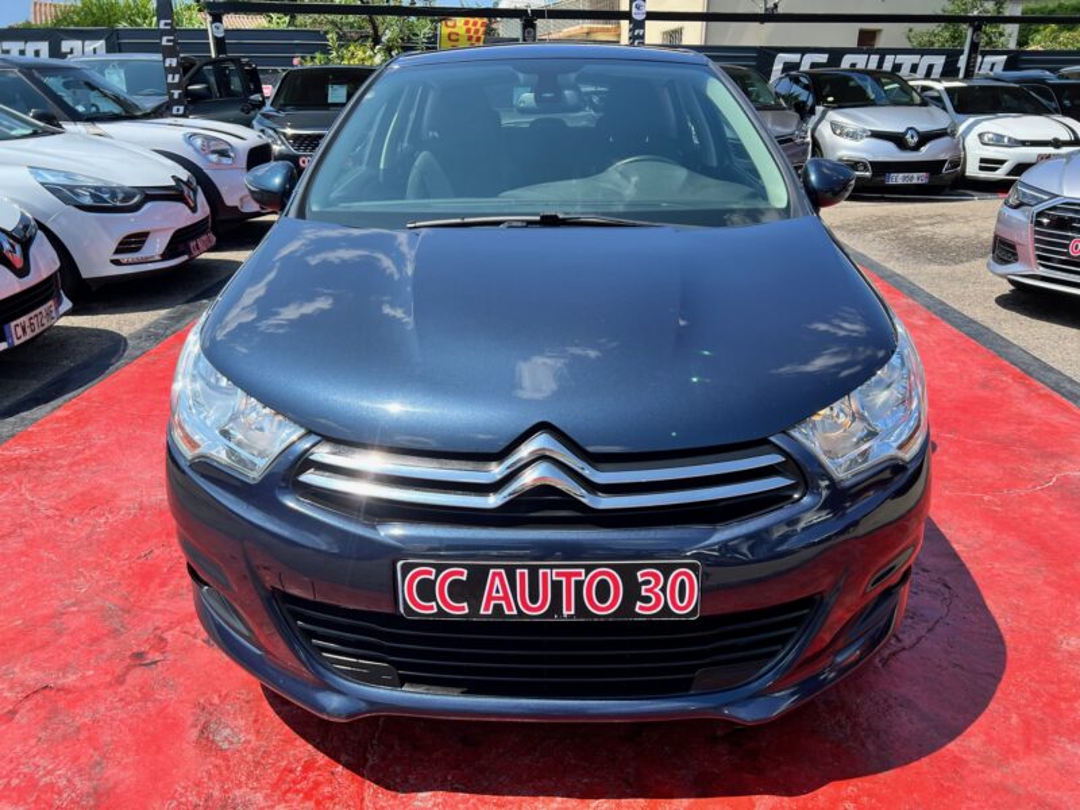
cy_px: 405
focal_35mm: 26
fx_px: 811
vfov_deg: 53.1
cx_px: 540
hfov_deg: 67.3
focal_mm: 5.7
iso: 50
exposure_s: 1/2045
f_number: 1.5
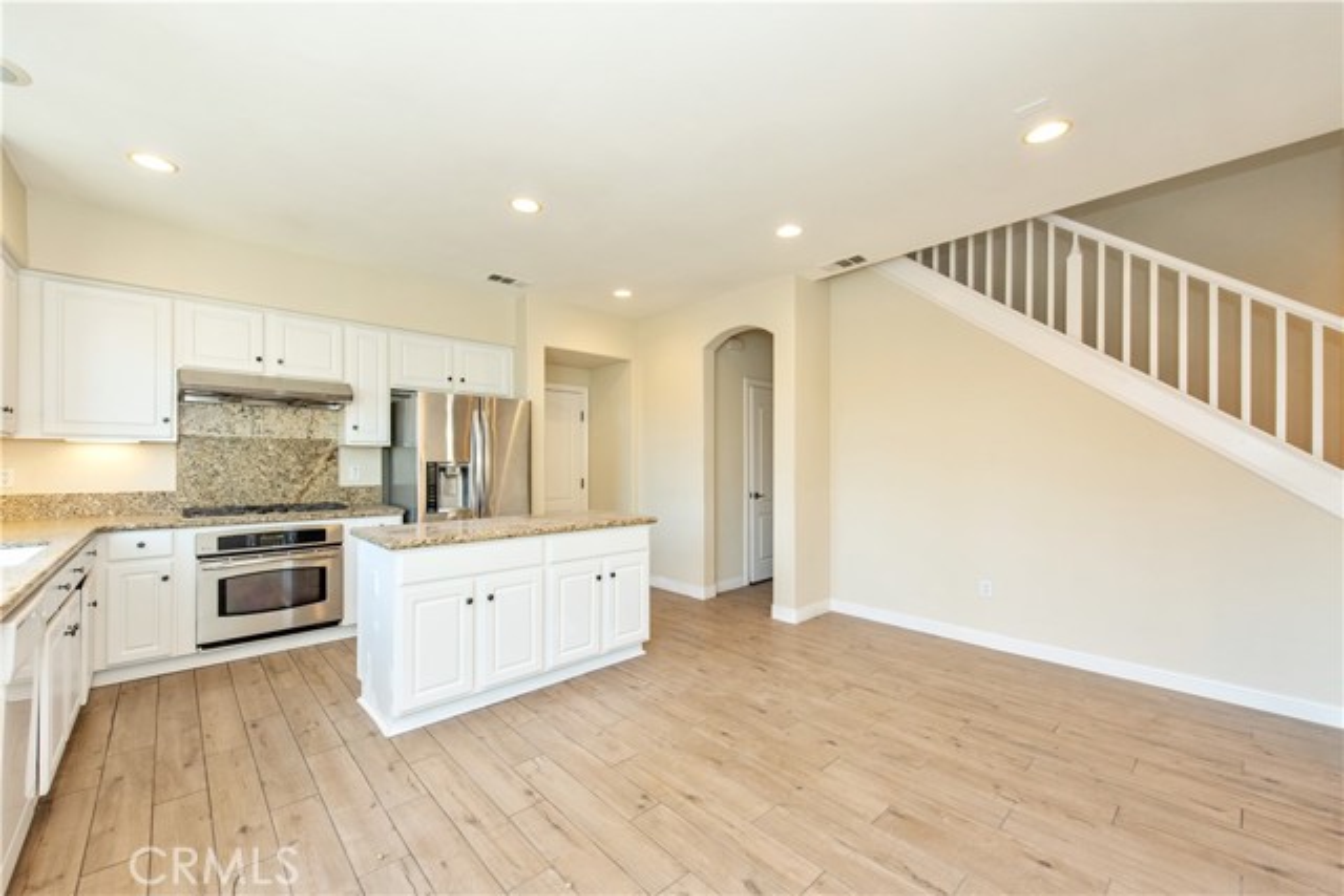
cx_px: 672
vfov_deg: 81.2
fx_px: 523
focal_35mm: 14
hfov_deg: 104.2
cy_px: 448
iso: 800
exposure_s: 1/125
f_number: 5.6
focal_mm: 14
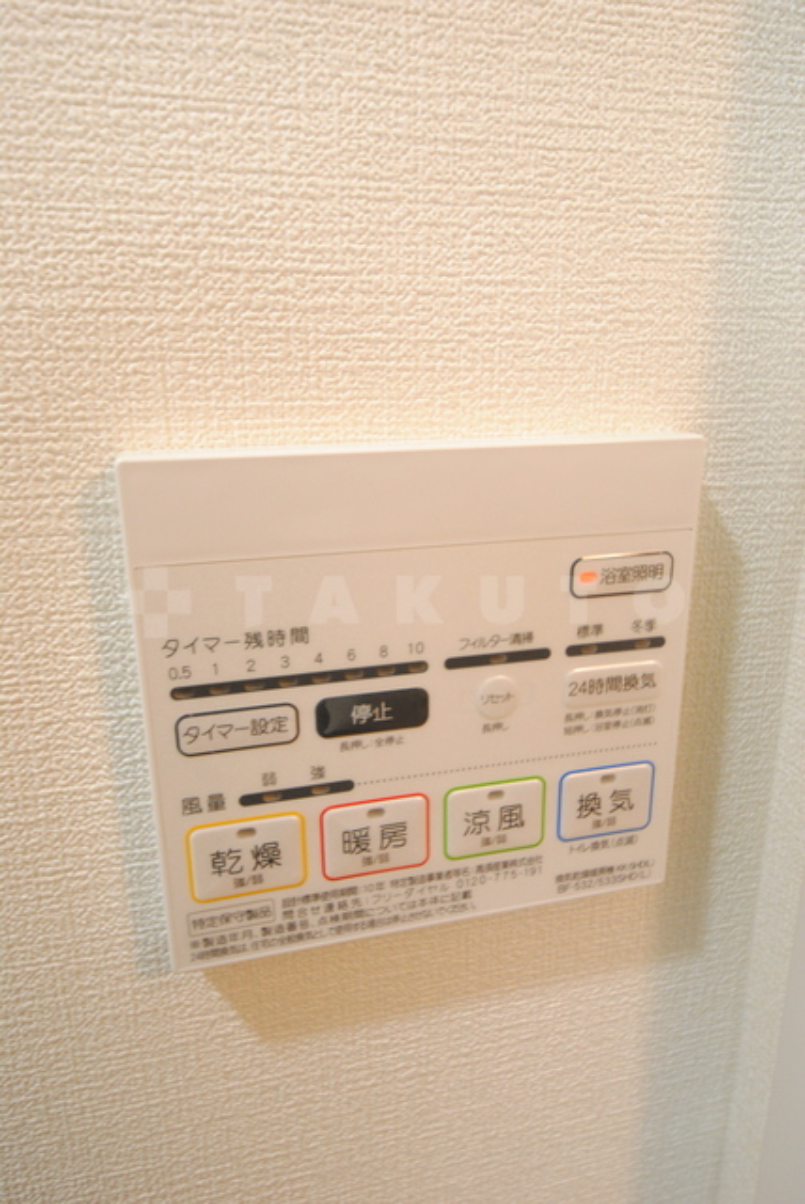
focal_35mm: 24
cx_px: 402
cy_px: 602
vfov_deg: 73.7
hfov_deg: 53.2
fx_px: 803
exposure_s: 1/30
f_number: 5.6
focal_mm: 16
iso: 800
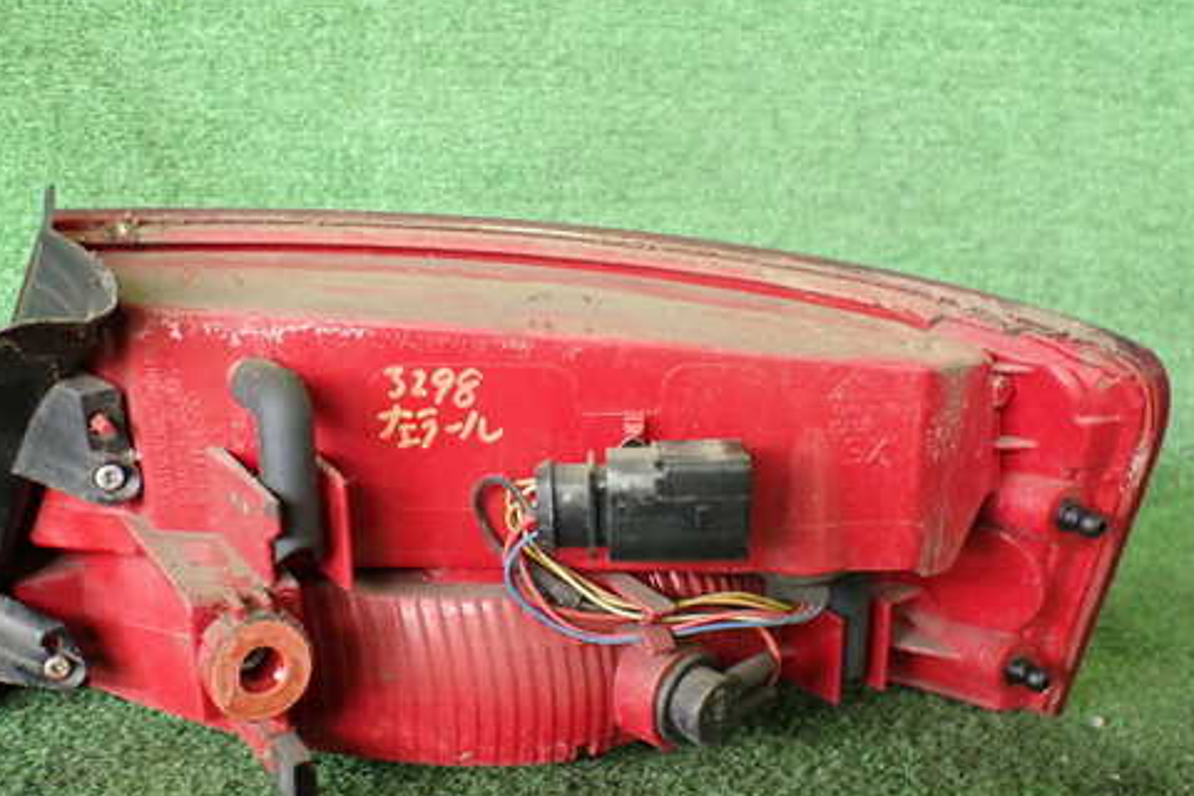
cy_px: 450
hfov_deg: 49.5
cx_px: 532
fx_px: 1293
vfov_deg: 34.2
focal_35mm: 39
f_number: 2.3
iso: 800
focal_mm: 5.4
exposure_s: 1/100
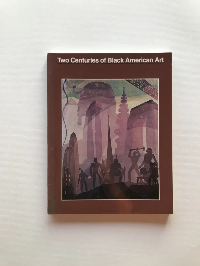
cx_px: 100
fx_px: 216
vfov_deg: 63.4
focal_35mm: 28
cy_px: 133
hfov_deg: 49.7
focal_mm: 3.99
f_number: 1.8
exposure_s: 1/50
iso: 32
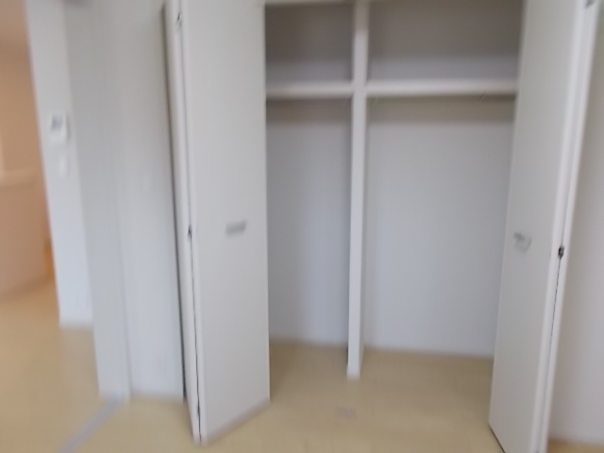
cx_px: 302
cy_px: 226
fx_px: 454
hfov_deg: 67.3
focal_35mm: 26
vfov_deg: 53.1
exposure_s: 1/25
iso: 200
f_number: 3.2
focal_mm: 4.6
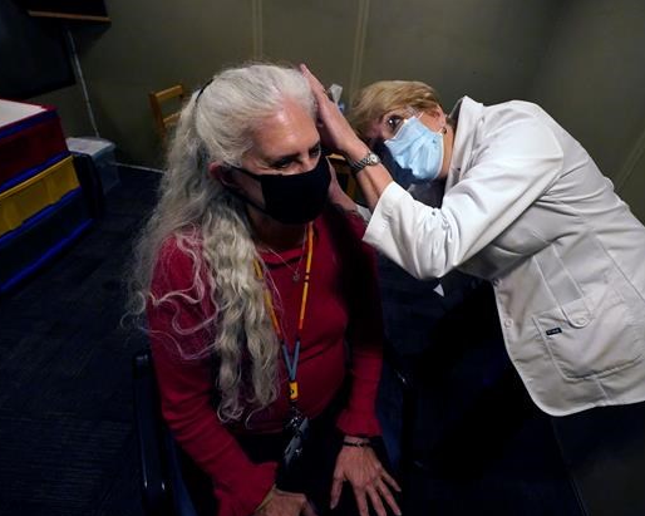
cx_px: 389
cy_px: 249
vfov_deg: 70.8
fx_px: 363
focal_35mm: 19
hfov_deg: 82.2
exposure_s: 1/160
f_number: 4.5
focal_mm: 16
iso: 8000
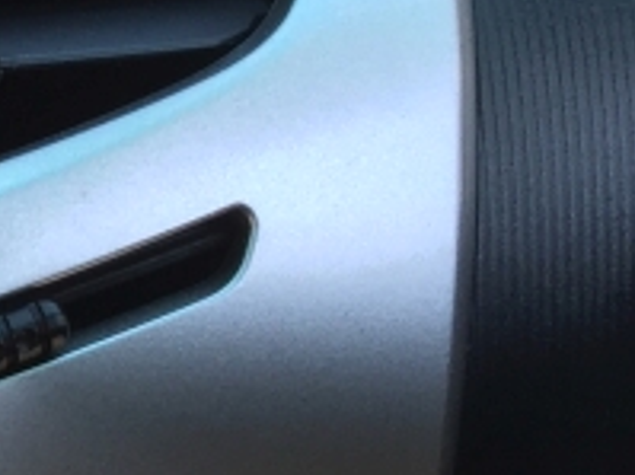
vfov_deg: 8.5
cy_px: 258
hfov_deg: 9.7
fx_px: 3208
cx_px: -999
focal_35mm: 175
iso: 32
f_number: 2.2
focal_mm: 4.15
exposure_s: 1/124
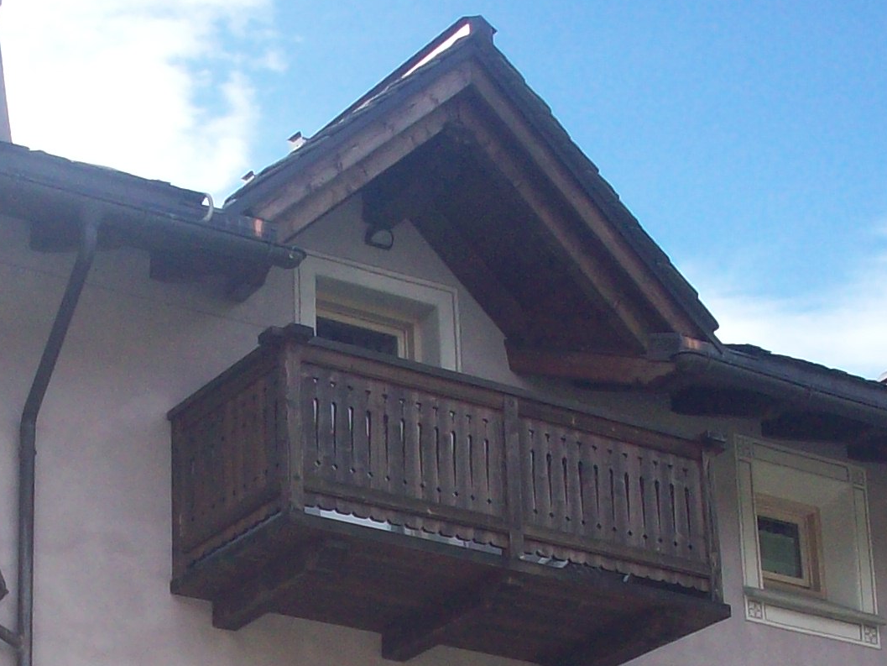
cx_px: 170
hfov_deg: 18.2
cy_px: 829
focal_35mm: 107
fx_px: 2742
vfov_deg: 13.4
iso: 80
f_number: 2.8
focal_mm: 6.2
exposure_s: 1/451
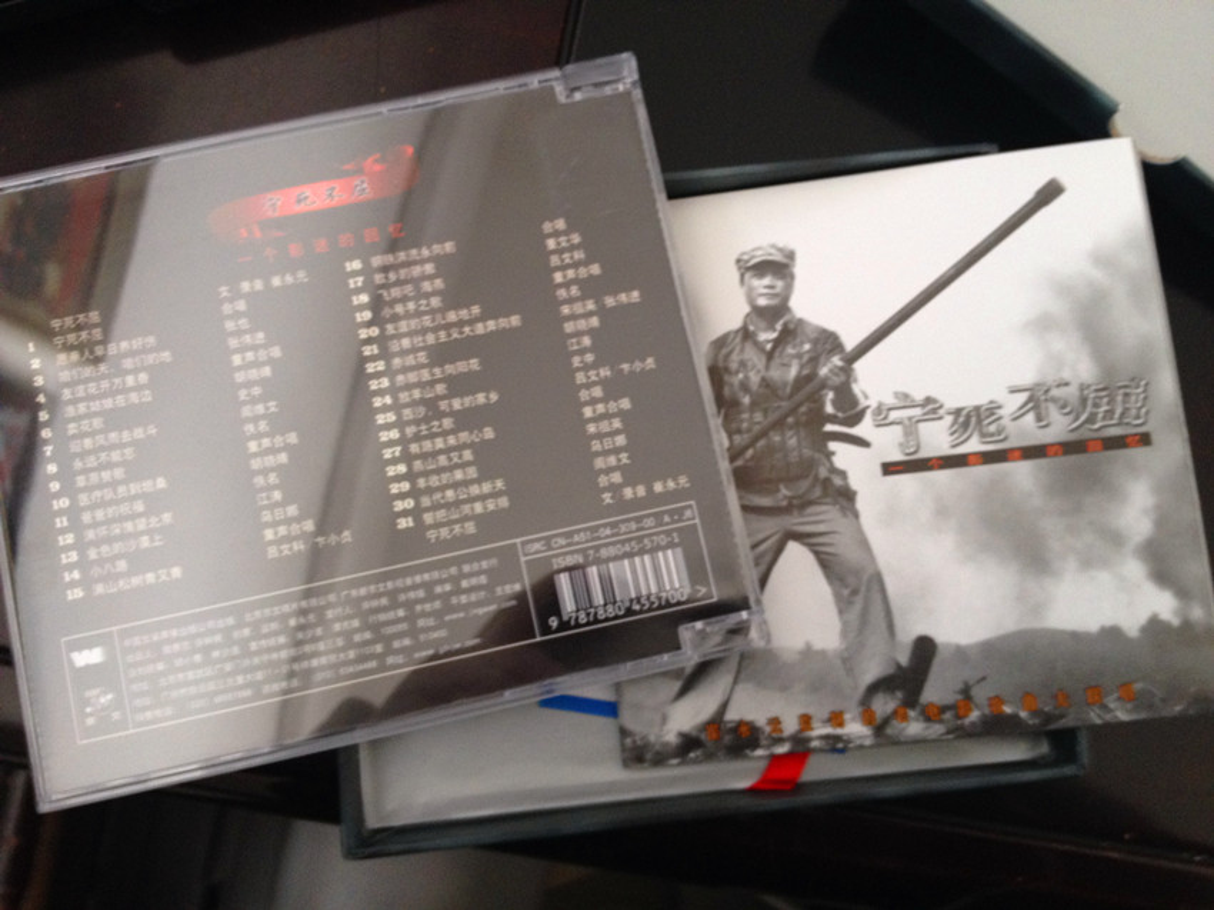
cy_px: 455
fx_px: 1227
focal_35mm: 35
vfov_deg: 40.7
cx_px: 607
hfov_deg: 52.6
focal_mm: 4.28
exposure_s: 1/20
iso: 160
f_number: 2.4
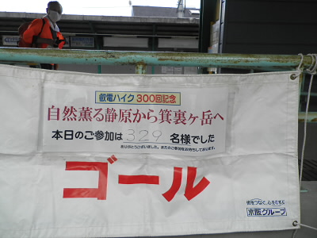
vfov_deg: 51.4
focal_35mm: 27
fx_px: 247
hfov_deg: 65.3
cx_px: 158
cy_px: 119
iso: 64
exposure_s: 1/250
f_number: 3.2
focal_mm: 4.9
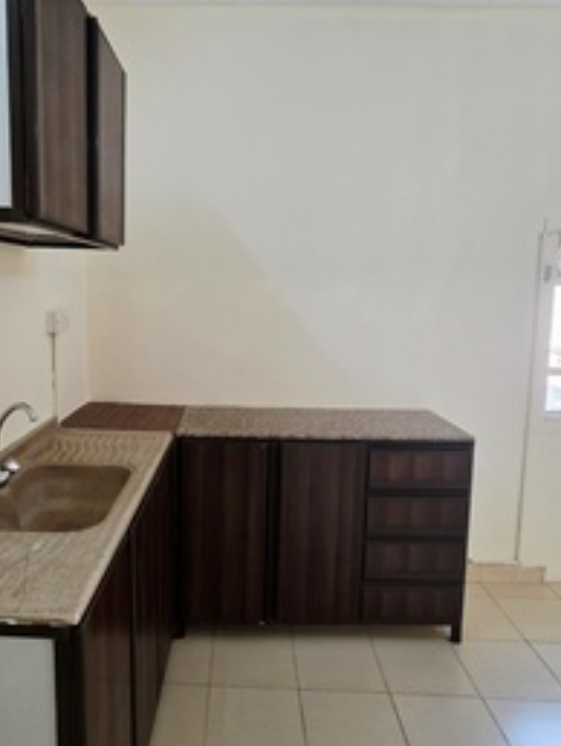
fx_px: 496
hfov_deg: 58.3
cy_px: 343
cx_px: 213
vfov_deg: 73.7
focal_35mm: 23
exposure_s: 1/101
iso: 160
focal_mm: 2.2
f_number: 1.9
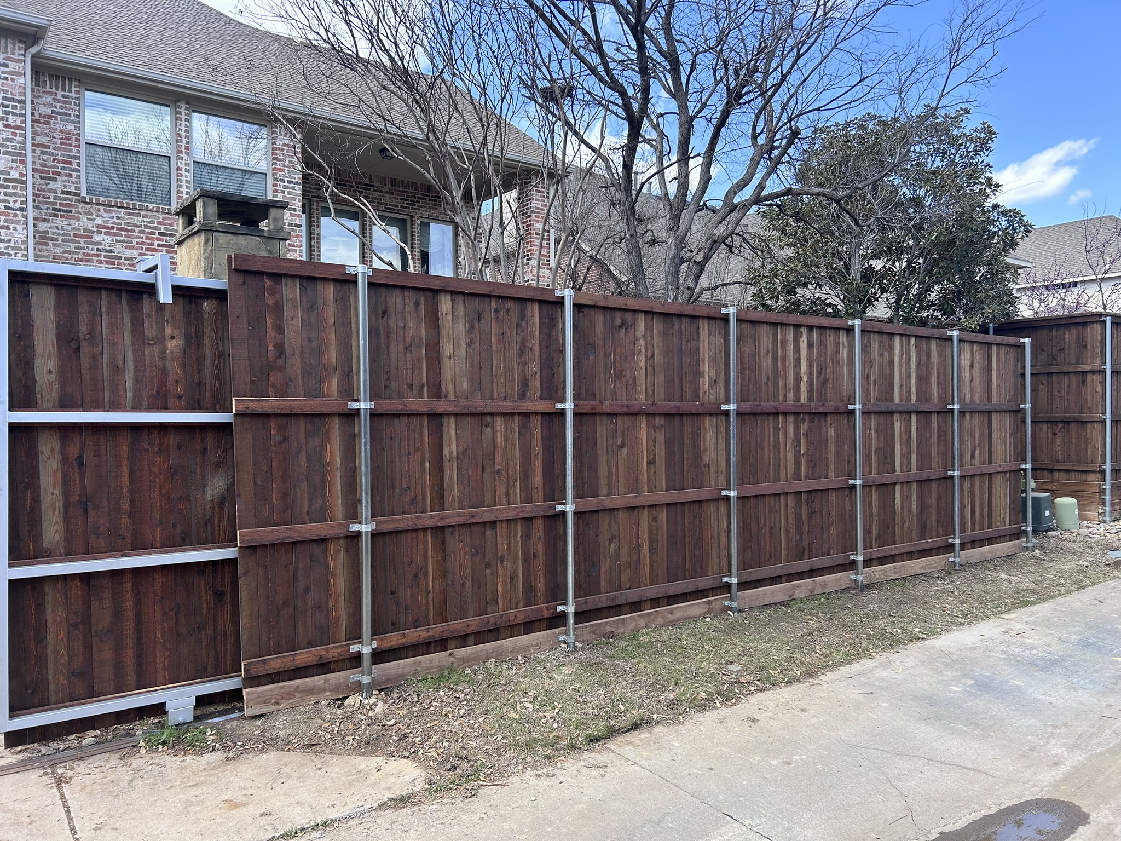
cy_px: 420
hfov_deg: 67.3
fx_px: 842
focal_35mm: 26
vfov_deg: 53.1
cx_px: 560
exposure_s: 1/705
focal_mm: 5.7
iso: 50
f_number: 1.5
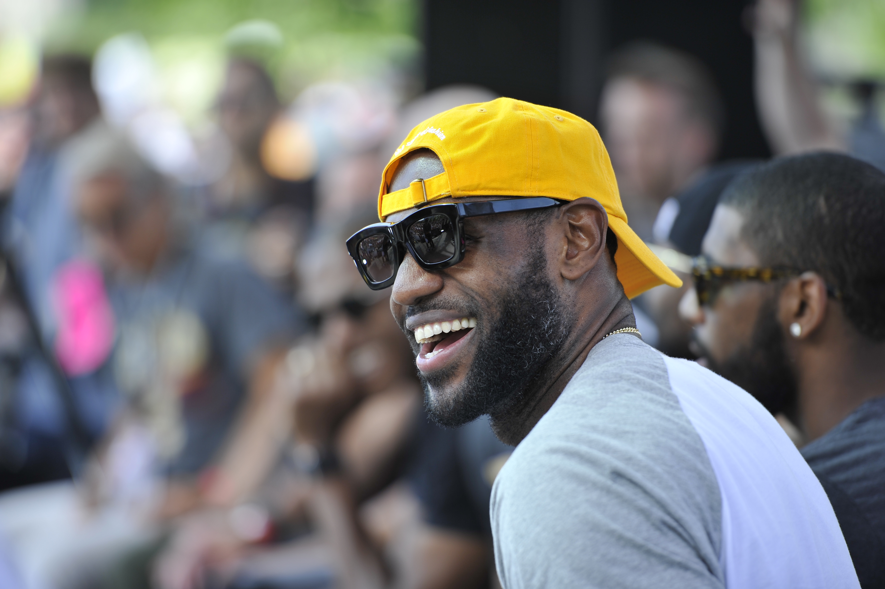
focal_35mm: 200
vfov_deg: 6.9
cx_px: 442
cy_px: 294
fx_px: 4913
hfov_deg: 10.3
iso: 200
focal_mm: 200
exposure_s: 1/500
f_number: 2.8
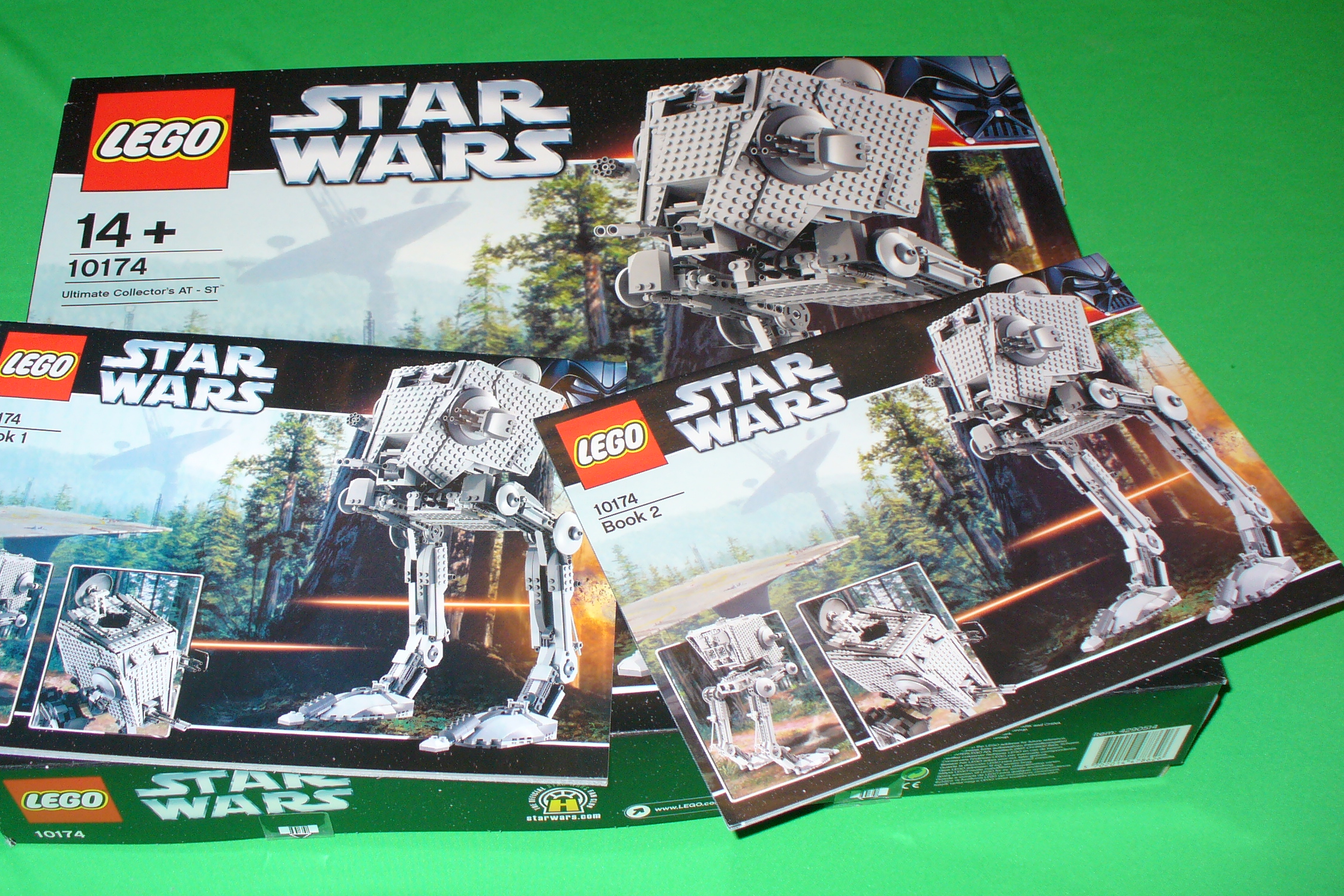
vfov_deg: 30.5
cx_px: 613
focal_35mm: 44
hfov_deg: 44.5
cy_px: 429
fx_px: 1643
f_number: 2.8
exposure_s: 1/60
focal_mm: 6.1
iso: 100
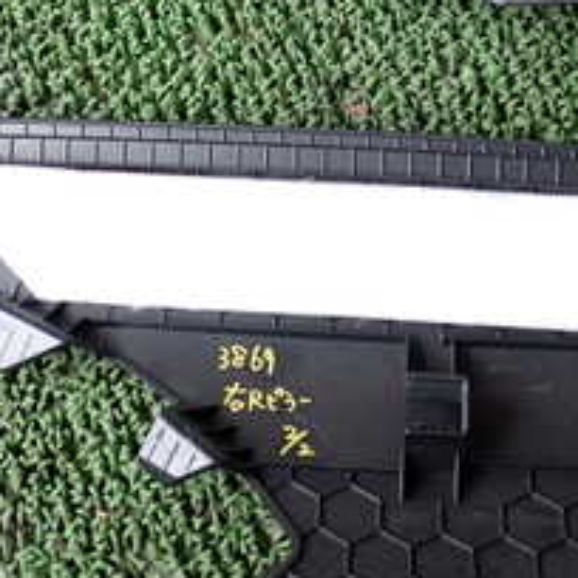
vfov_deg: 21.9
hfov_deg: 22.2
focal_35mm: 78
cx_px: 326
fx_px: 1474
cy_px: 110
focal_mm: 5.4
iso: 200
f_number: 2.3
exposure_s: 1/60
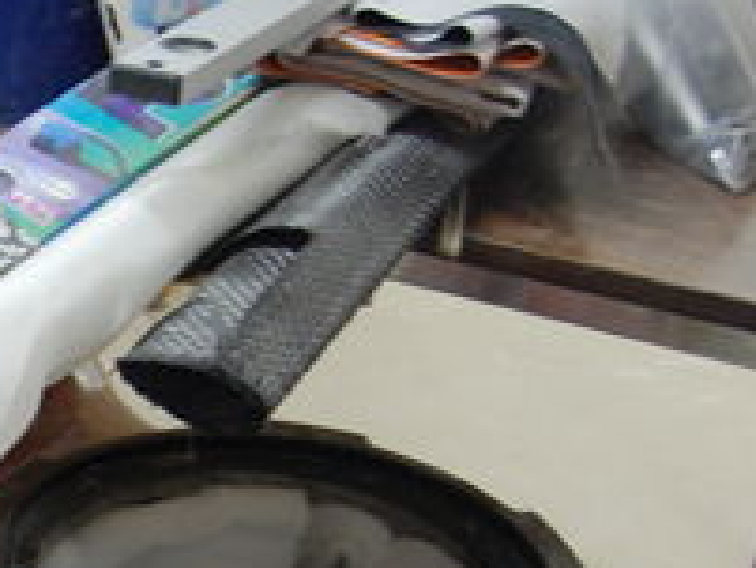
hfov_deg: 16.6
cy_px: 632
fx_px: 2306
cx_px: -440
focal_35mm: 106
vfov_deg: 13.7
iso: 800
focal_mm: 23
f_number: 3.8
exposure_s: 1/8
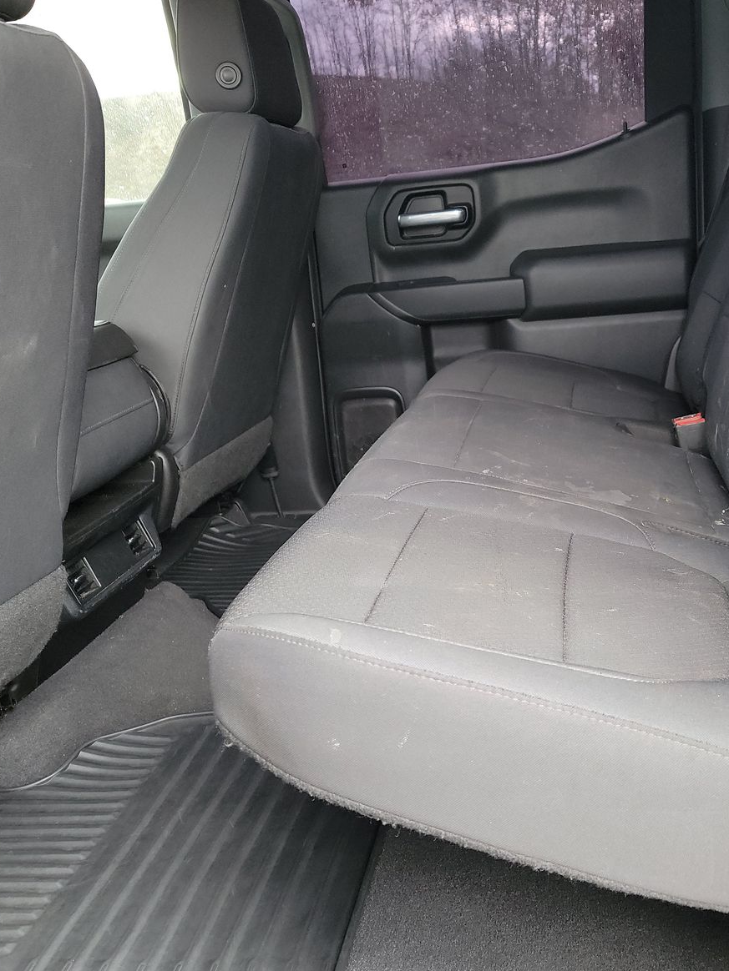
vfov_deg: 55.3
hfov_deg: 42.3
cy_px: 499
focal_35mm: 33
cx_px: 495
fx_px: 927
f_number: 1.8
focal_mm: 6.7
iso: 484
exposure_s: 1/59
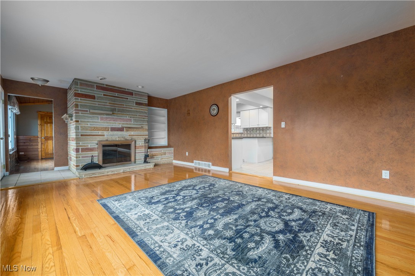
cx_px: 208
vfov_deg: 81.1
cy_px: 138
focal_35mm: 14
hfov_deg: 104.3
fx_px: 161
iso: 200
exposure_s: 1/60
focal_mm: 14
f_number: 8
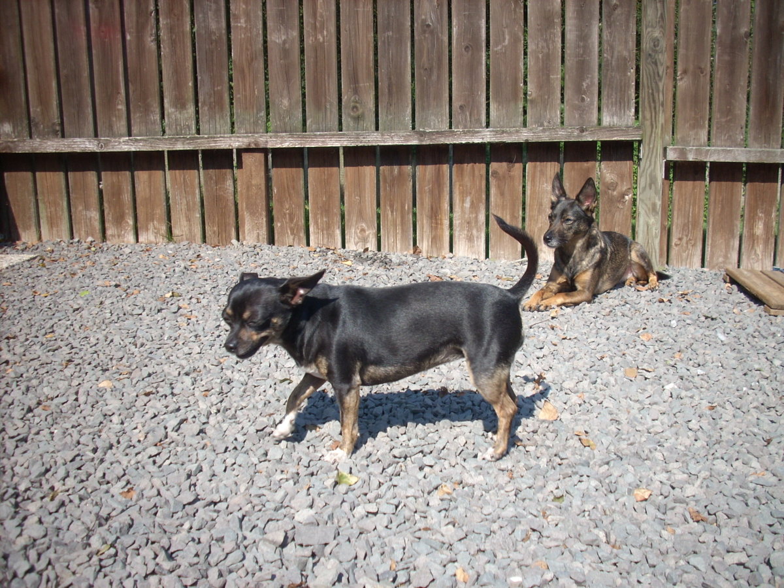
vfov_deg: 38.7
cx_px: 392
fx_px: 838
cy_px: 294
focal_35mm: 37
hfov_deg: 50.1
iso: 64
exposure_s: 1/185
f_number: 5.6
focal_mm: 6.2
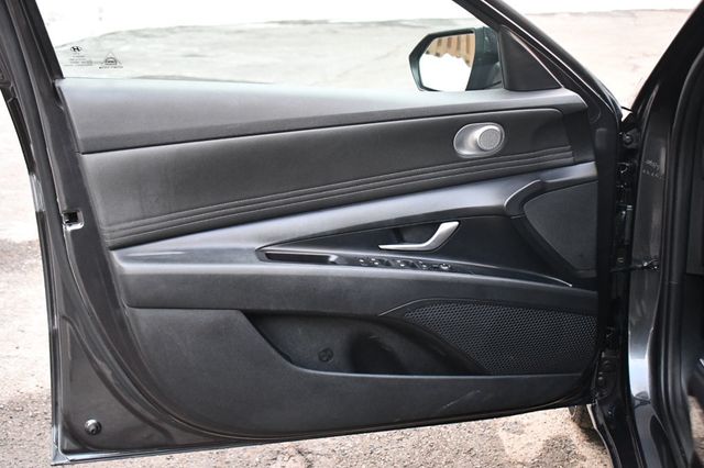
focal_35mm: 48
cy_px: 234
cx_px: 352
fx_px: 938
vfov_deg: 28.0
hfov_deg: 41.1
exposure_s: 1/125
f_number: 4.5
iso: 3200
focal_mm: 32
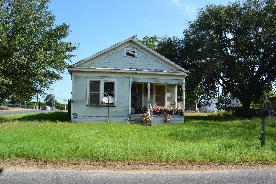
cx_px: 138
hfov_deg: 53.1
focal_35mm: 36
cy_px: 92
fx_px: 276
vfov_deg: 36.9
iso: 400
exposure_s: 1/400
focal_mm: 24
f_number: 11
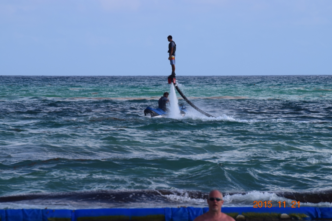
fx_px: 2766
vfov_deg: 4.6
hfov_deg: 6.9
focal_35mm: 300
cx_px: 166
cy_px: 110
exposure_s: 1/500
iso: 250
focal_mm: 200
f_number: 11
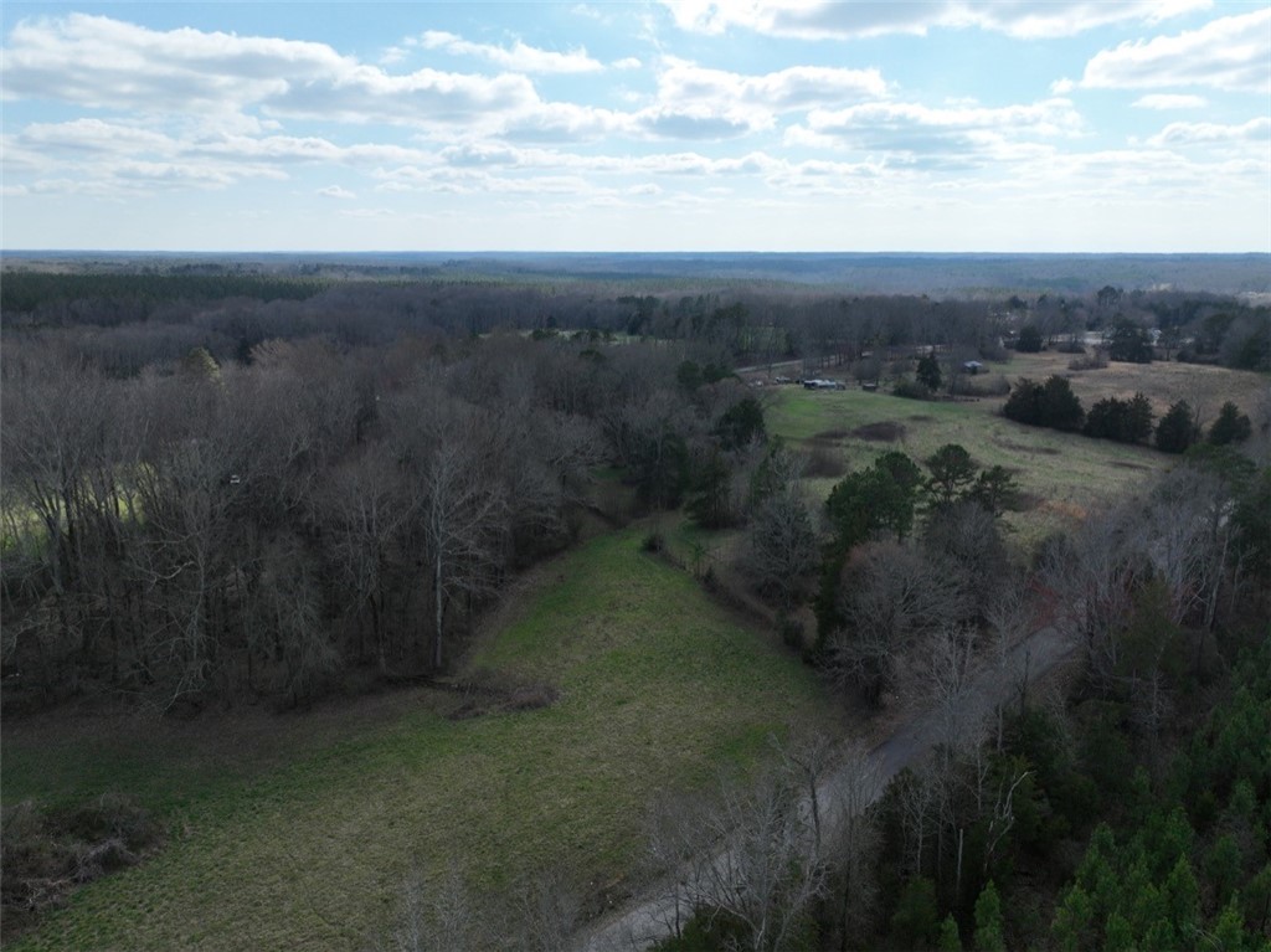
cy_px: 476
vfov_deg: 56.8
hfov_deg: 71.6
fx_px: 881
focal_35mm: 24
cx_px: 636
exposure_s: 1/500
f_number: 2.8
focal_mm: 12.29
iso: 230
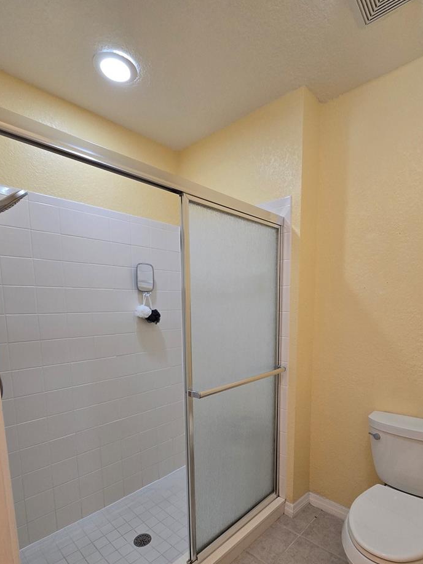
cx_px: 232
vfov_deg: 89.5
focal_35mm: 17
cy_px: 347
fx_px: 277
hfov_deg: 74.5
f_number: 2.2
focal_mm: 2.2
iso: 250
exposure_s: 1/60
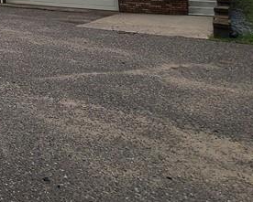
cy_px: -101
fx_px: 352
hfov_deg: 30.1
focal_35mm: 47
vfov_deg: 24.7
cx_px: -87
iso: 64
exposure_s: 1/1869
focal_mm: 2.2
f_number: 2.2
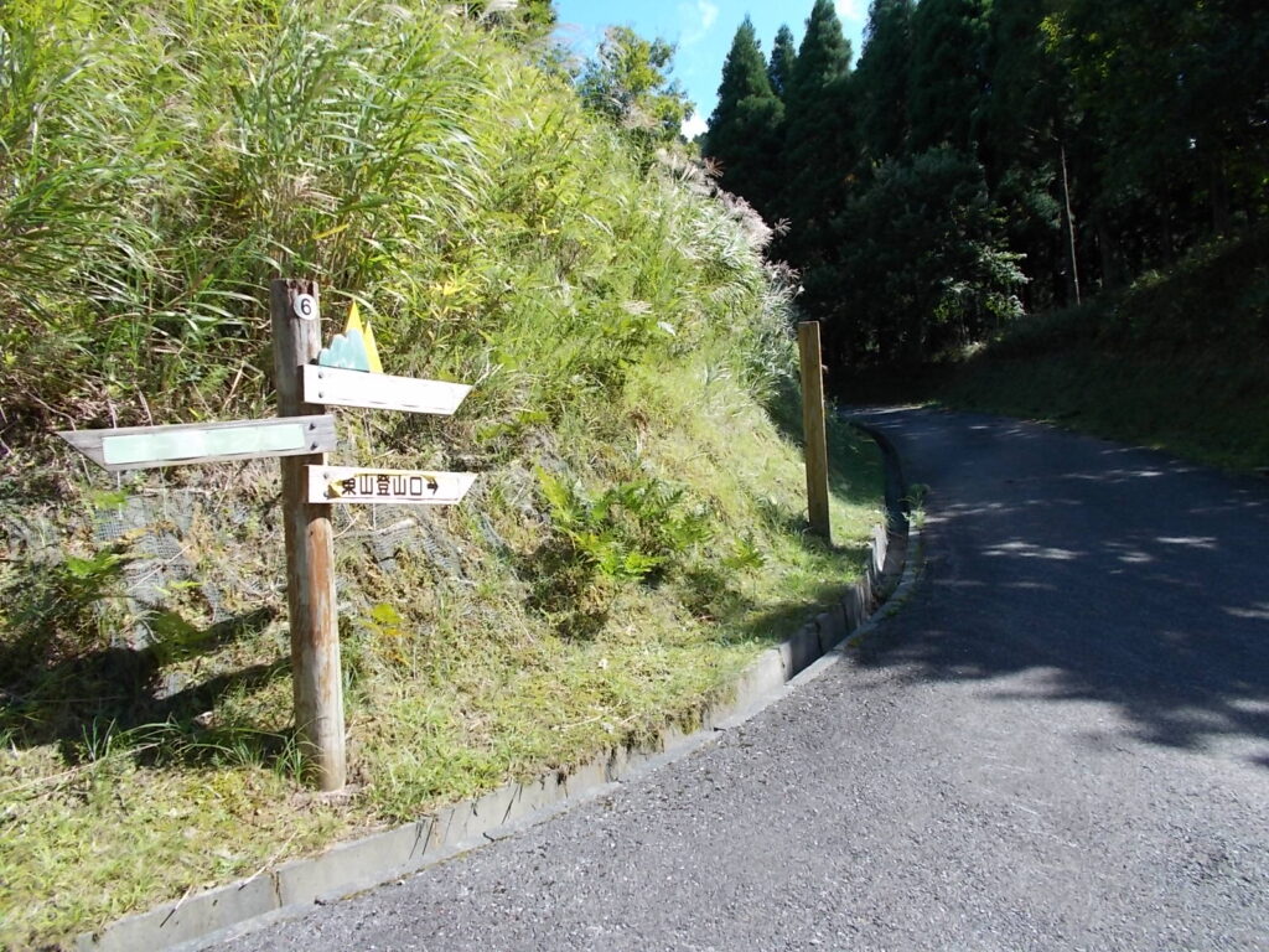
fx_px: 953
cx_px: 634
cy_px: 476
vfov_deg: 53.1
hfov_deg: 67.3
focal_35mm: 26
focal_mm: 4.6
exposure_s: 1/320
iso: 80
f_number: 3.2
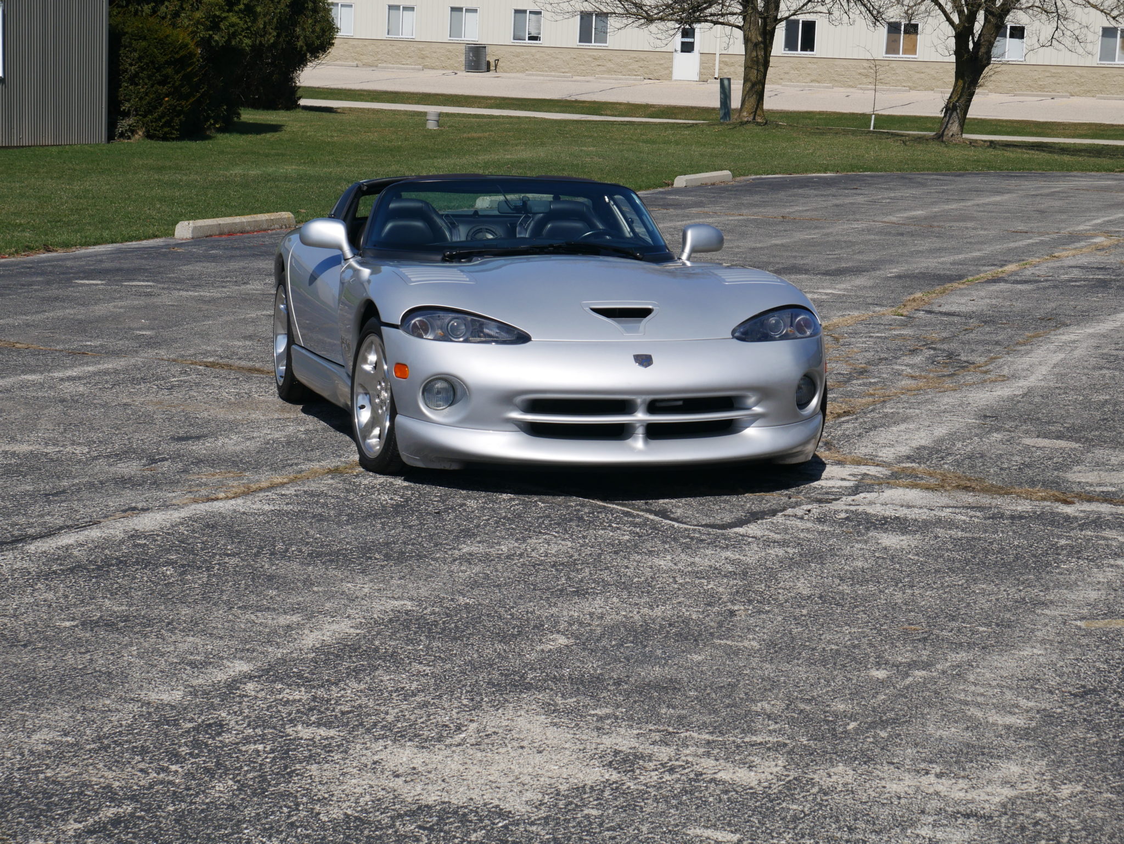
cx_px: 562
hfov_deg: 25.6
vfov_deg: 19.4
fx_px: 2469
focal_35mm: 76
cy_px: 422
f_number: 10
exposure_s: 1/500
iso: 200
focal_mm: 38
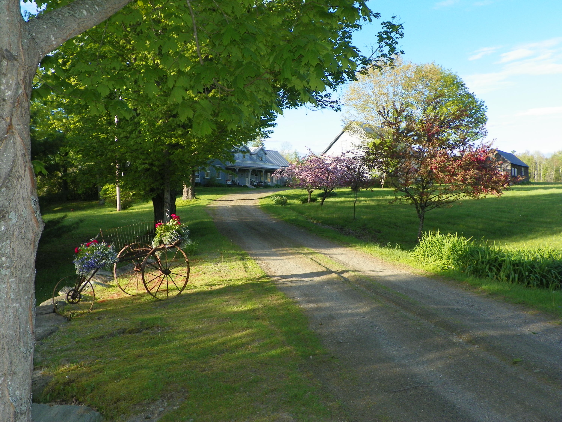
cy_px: 211
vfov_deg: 39.7
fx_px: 584
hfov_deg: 51.4
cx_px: 281
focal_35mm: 36
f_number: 4
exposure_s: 1/250
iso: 64
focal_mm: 6.4
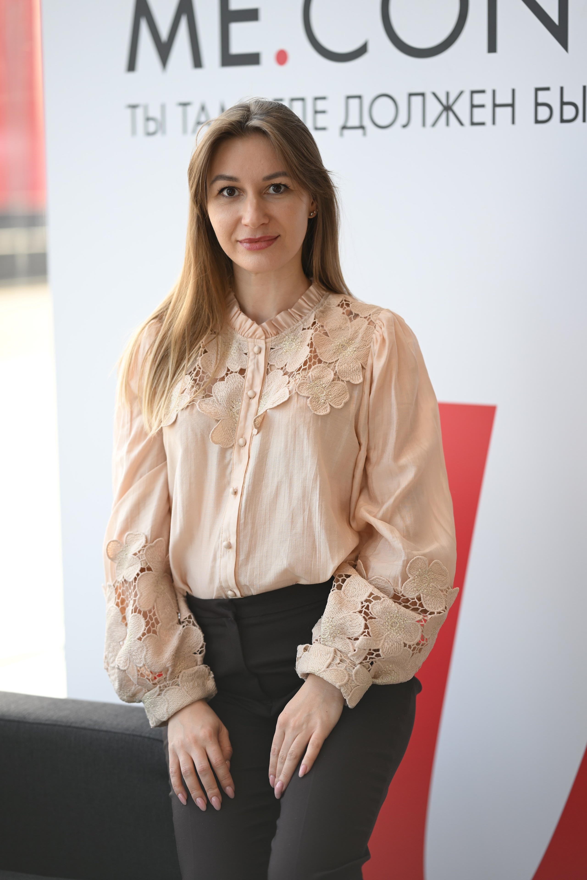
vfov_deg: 23.9
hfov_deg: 16.1
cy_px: 440
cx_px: 294
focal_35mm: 85
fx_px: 2079
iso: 160
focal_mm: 85
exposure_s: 1/320
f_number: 1.8
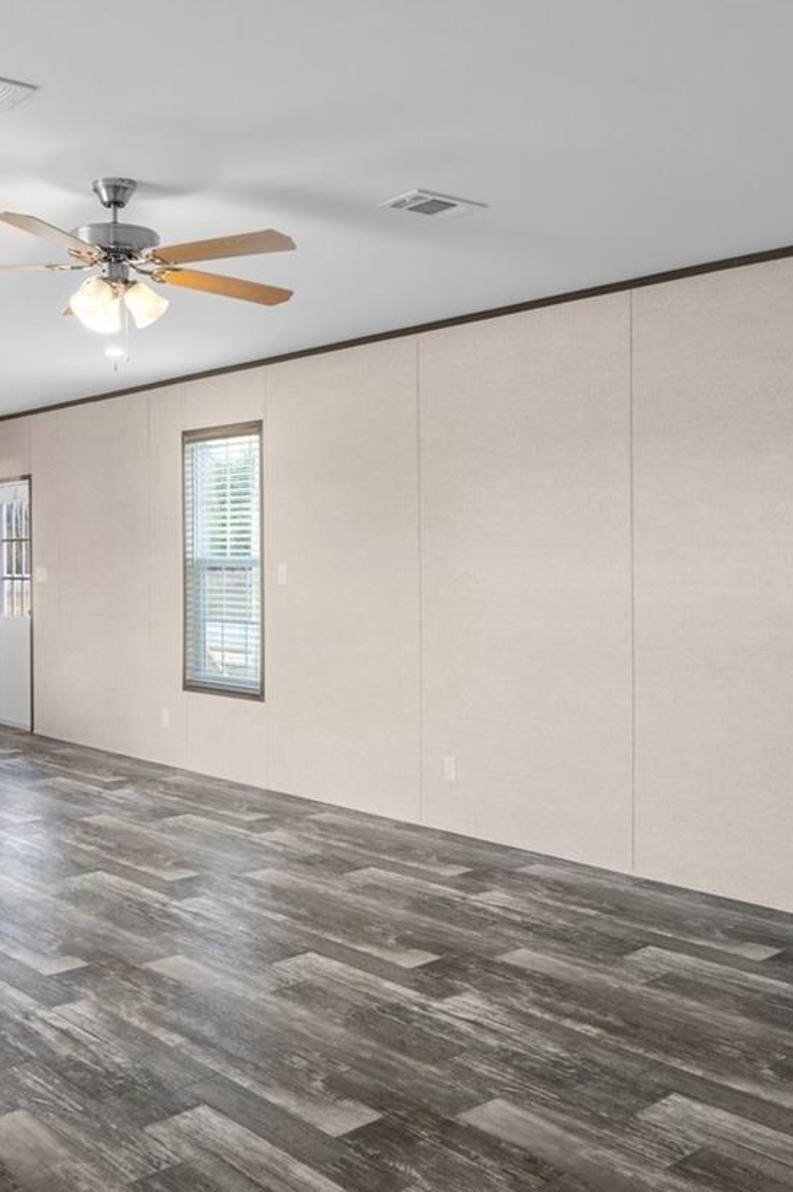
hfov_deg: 37.6
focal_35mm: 35
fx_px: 1157
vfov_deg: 54.3
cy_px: 533
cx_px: 300
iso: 320
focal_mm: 12
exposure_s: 1/2
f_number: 8
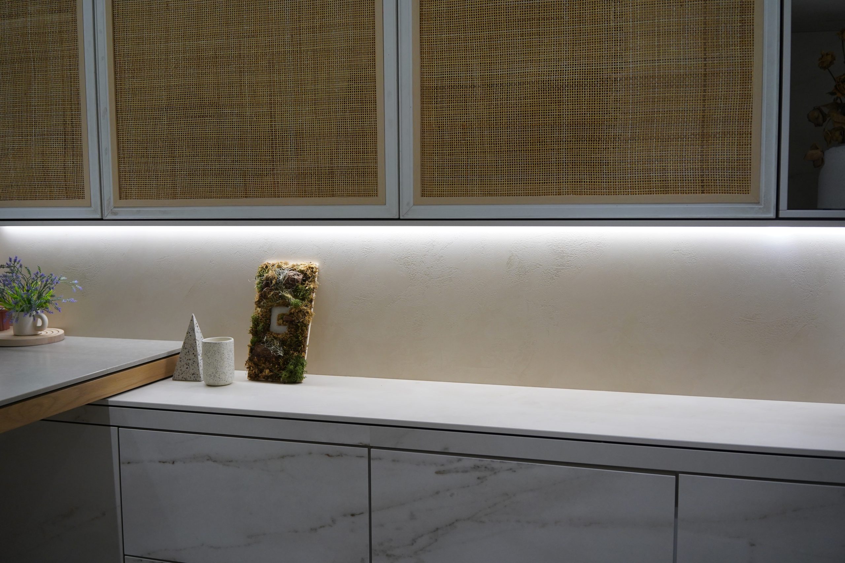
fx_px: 822
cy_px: 282
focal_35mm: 35
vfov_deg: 37.9
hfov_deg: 54.4
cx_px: 422
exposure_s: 1/200
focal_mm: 35
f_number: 5
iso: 1600
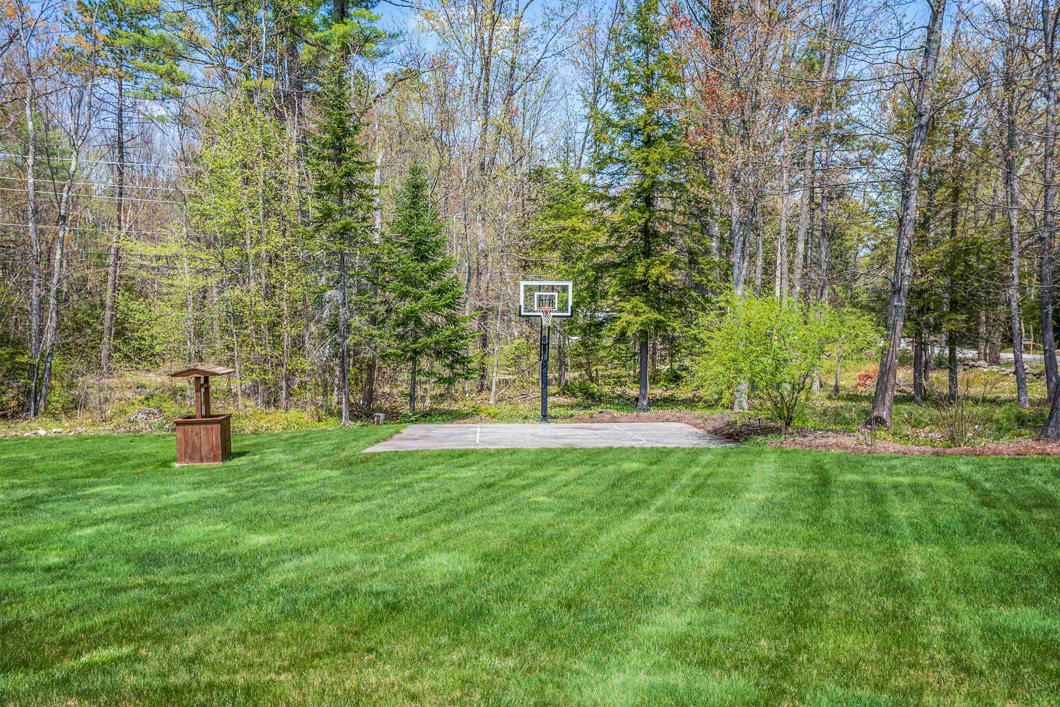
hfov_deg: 61.9
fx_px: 883
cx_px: 530
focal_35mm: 30
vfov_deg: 43.6
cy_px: 354
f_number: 9
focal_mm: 20
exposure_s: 1/160
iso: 100
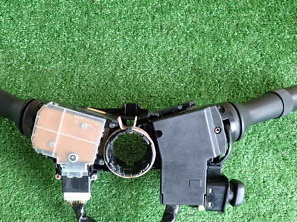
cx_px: 132
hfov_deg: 44.8
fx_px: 360
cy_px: 131
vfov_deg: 34.2
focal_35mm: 42
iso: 250
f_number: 2.3
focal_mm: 5.4
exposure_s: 1/30
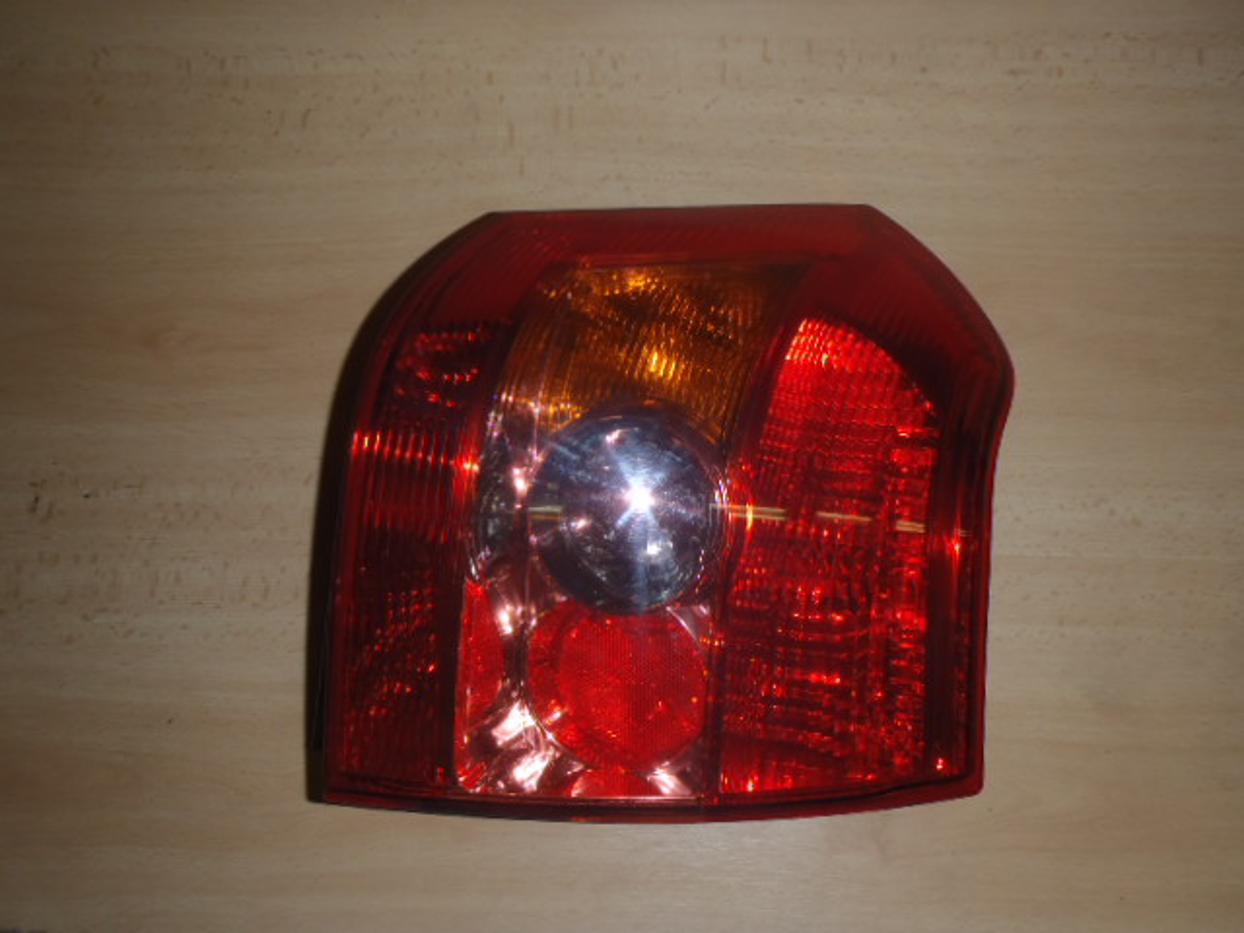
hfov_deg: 63.4
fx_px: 1006
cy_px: 466
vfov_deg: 49.7
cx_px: 622
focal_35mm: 28
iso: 100
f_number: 3.9
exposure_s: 1/30
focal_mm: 5
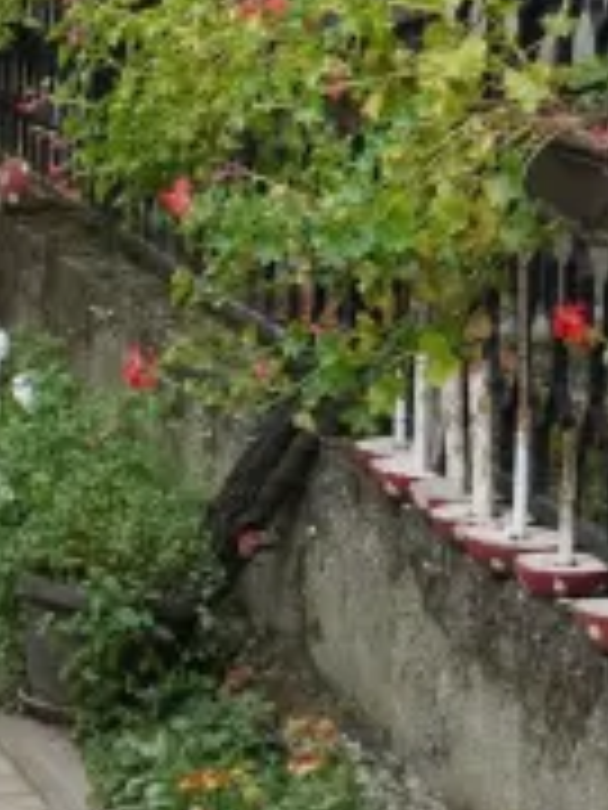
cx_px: -545
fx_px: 3419
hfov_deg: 9.6
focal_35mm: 146
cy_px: 115
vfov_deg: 13.4
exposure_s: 1/4000
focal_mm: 36
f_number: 4
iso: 3200
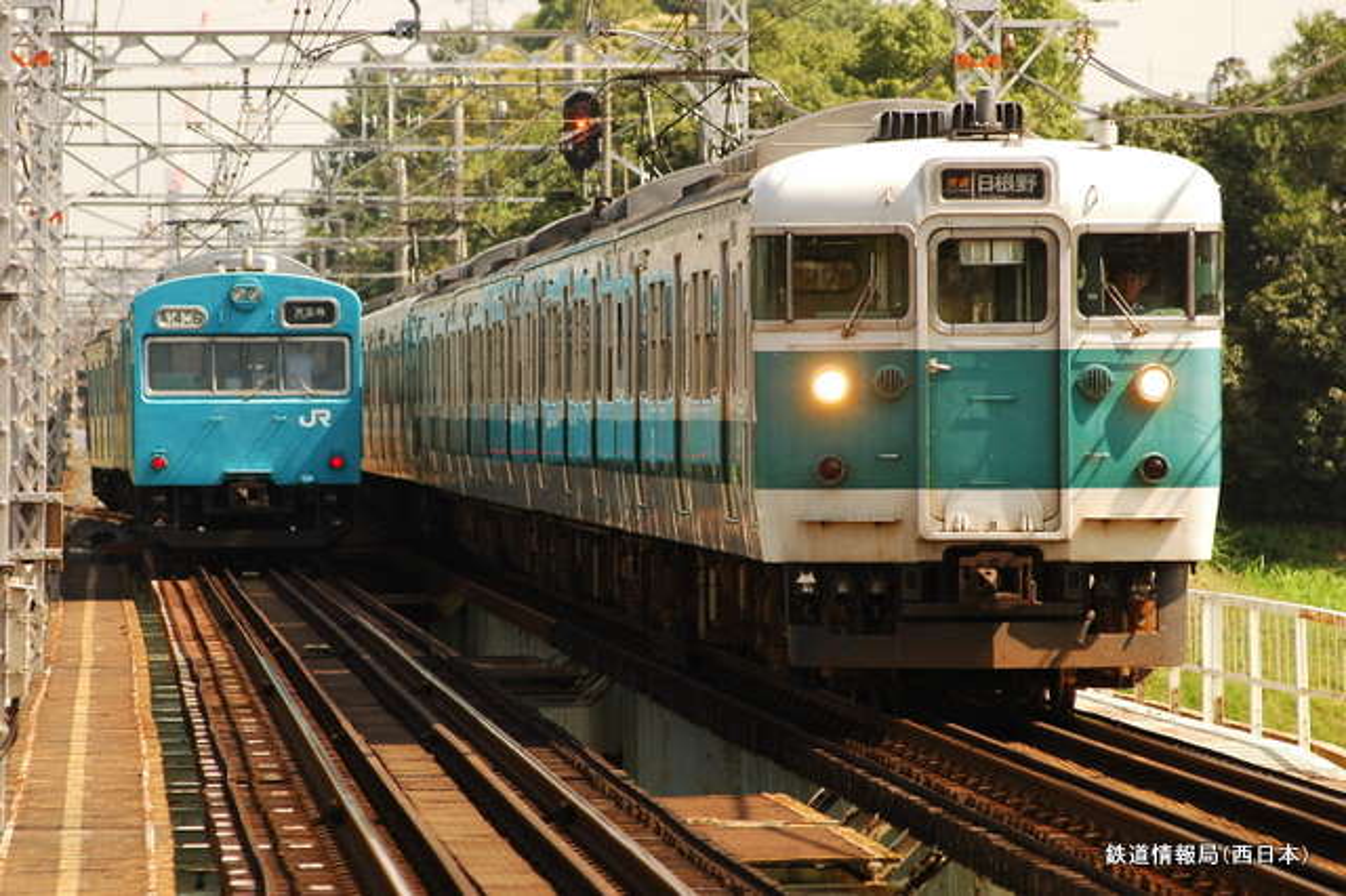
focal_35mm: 300
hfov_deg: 6.9
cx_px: 673
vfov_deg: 4.6
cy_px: 448
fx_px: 11210
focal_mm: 200
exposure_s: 1/800
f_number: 5.6
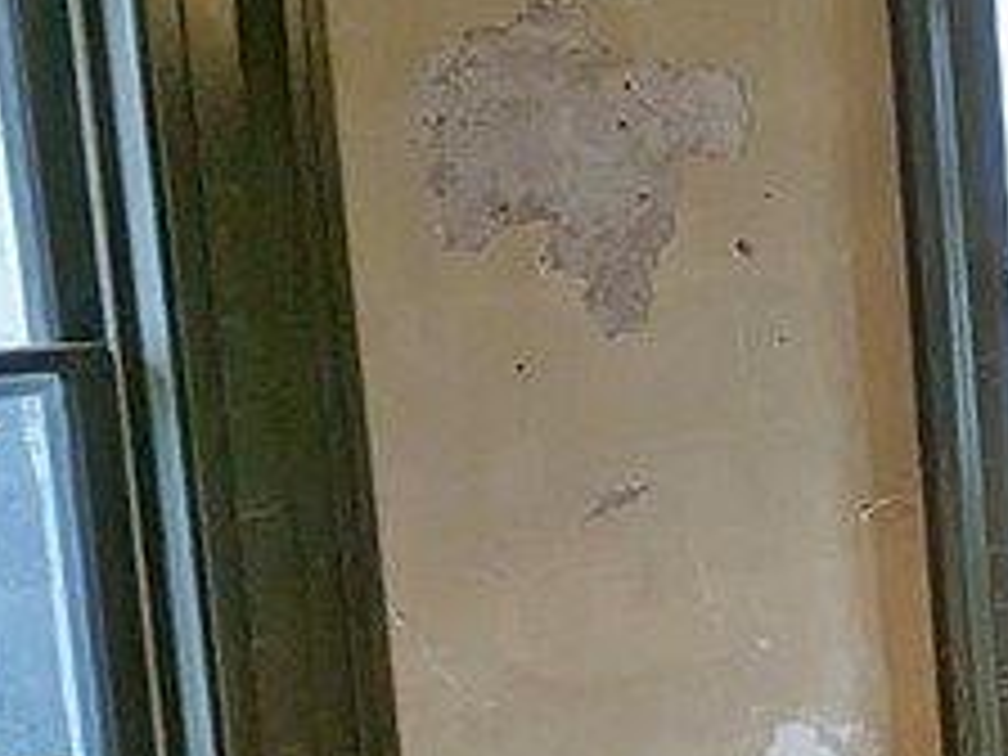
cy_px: 382
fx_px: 2126
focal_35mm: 73
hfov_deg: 19.8
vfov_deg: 20.2
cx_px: 1802
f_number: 2.2
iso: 68
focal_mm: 2.35
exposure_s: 1/40
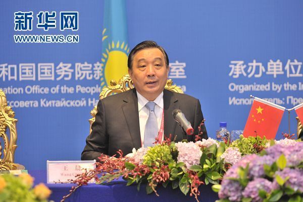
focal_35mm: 270
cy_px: 101
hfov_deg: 7.6
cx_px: 152
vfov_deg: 5.1
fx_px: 2271
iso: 3200
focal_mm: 270
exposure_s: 1/80
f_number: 5.6
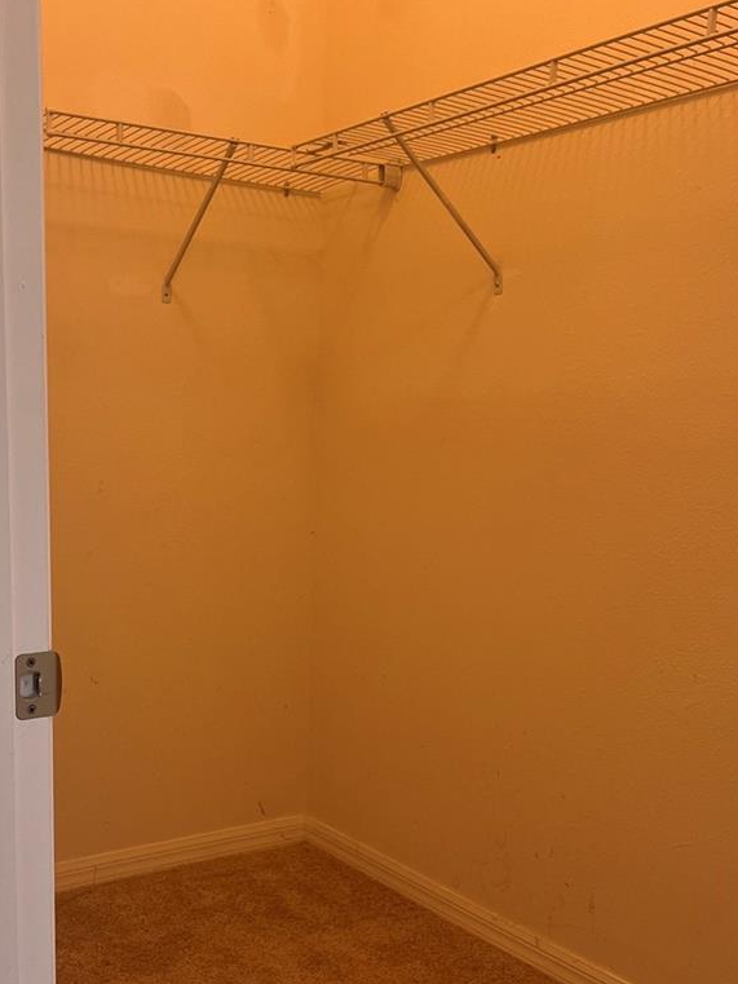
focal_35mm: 41
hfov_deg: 35.0
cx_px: 278
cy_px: 604
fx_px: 1165
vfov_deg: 45.4
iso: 125
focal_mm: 5.1
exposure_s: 1/120
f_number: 1.6
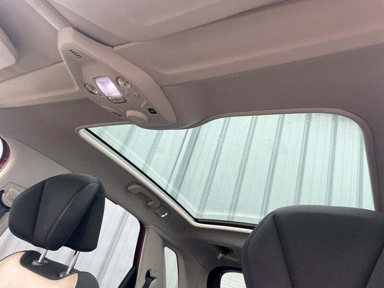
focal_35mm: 26
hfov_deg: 67.3
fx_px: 288
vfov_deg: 53.1
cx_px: 192
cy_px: 144
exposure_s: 1/121
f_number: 1.6
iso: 64
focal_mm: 4.2
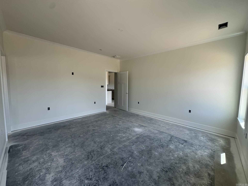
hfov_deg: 102.1
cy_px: 93
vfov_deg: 85.7
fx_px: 100
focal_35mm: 14
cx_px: 124
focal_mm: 2.22
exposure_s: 1/99
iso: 40
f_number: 2.2
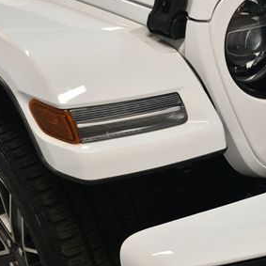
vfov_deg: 23.0
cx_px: 214
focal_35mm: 75
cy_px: 151
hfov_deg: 22.7
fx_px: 652
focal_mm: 26
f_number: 3.8
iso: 1100
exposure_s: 1/125
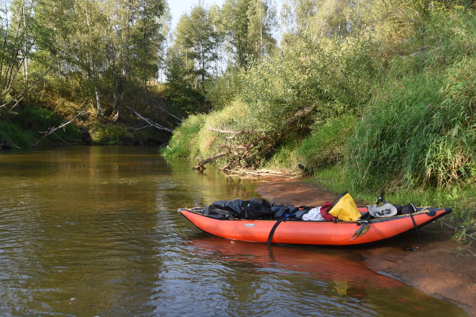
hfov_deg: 58.7
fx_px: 423
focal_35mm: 32
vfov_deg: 41.1
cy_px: 158
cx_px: 238
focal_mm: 32
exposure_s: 1/125
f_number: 5.6
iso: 100
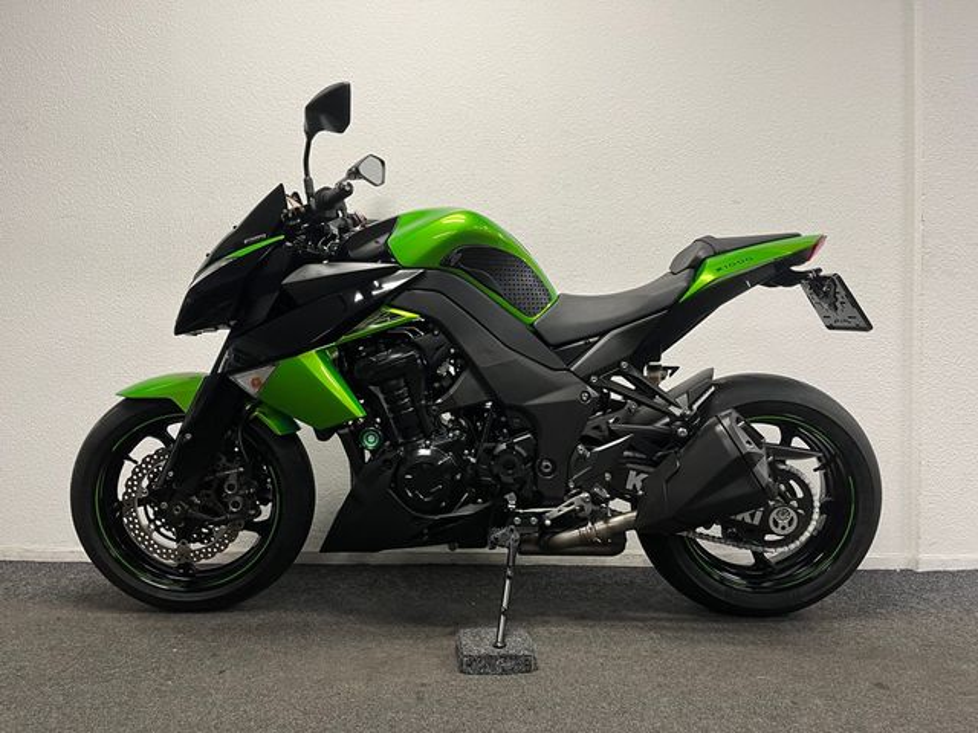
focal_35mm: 26
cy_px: 366
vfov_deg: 53.1
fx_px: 735
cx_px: 489
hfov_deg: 67.3
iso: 80
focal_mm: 5.1
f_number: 1.6
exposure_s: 1/50
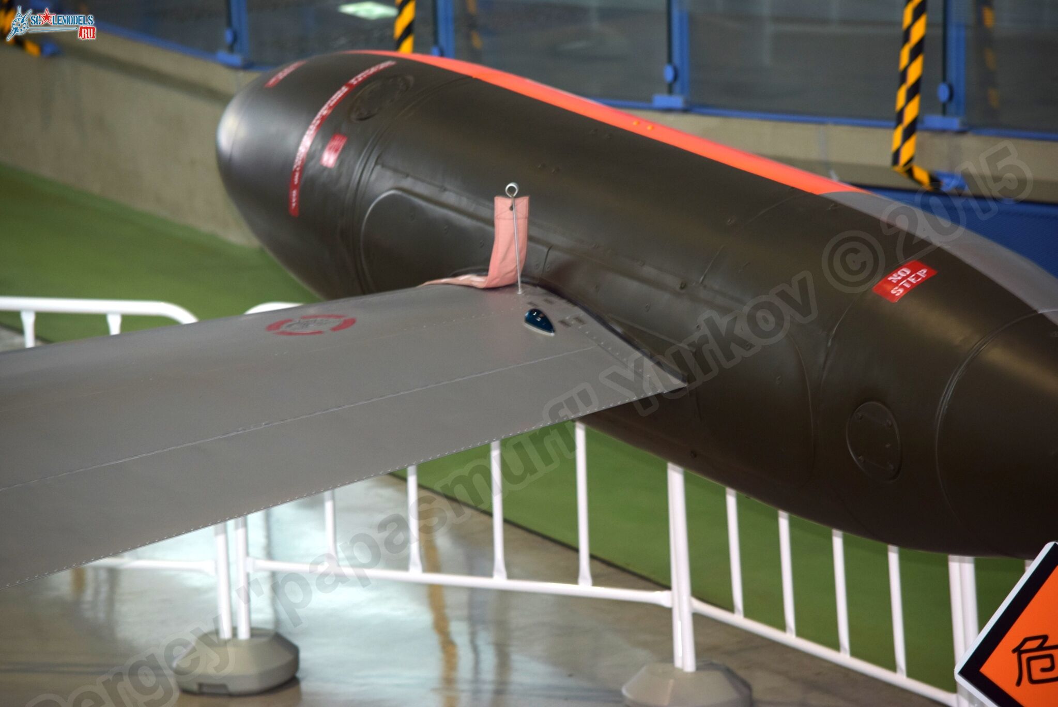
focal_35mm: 195
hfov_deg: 10.5
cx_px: 529
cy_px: 354
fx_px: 5735
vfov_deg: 7.1
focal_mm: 130
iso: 400
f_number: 4.8
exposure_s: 1/50
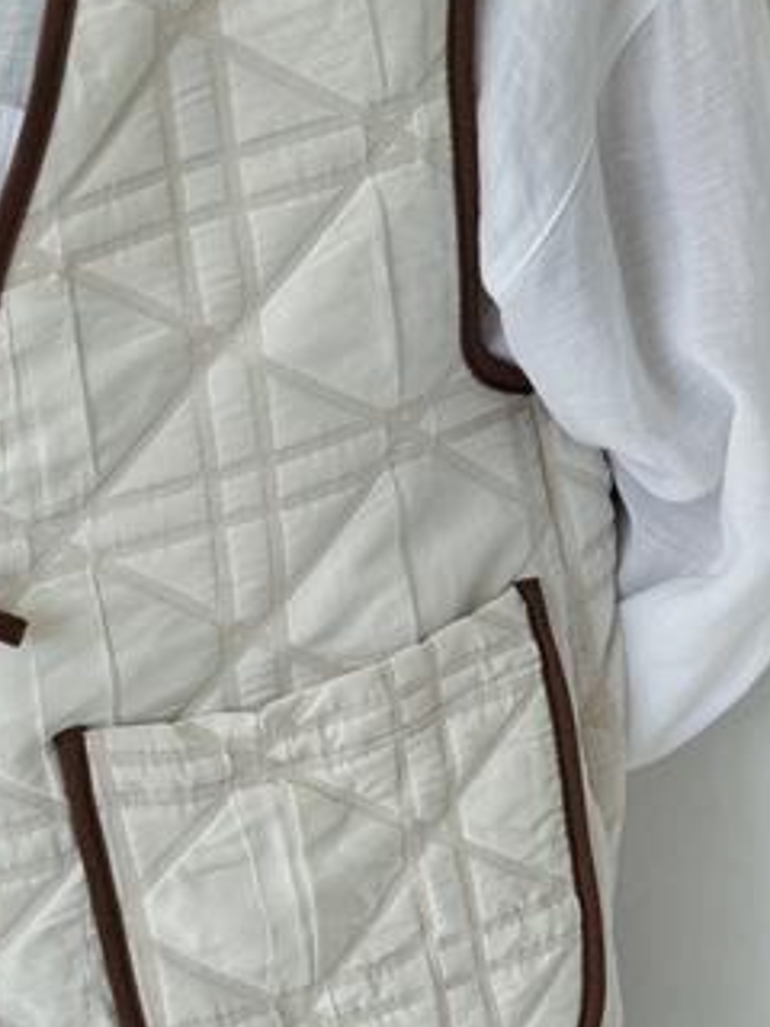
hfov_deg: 18.3
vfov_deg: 24.4
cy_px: 608
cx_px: 189
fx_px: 2373
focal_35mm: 80
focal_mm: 6.76
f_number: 1.78
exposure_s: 1/289
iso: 64
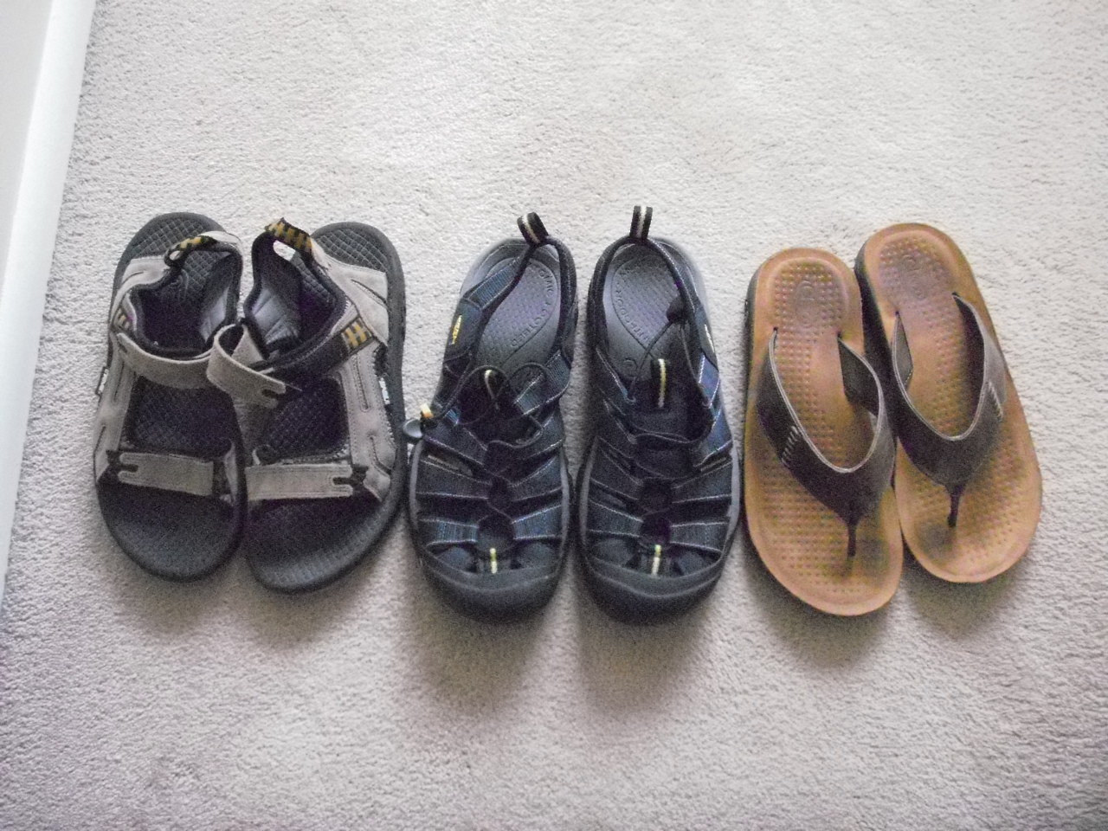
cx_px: 554
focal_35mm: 38
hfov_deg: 49.0
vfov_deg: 37.7
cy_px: 416
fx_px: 1216
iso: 1600
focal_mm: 6.7
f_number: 3.5
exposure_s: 1/80
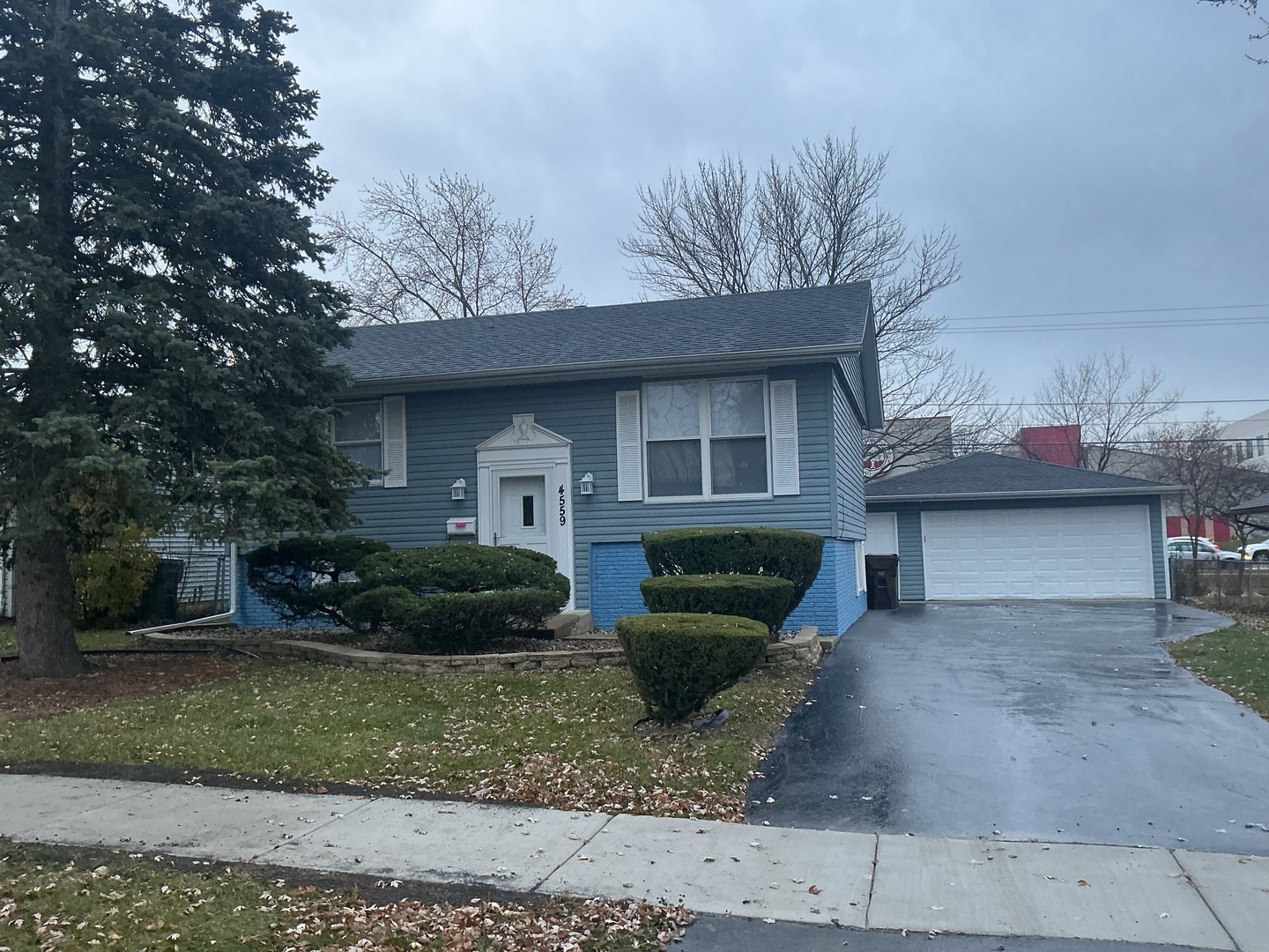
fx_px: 1063
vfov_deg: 48.2
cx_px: 634
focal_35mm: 29
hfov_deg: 61.7
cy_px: 476
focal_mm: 3
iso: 64
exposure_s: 1/60
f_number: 1.8
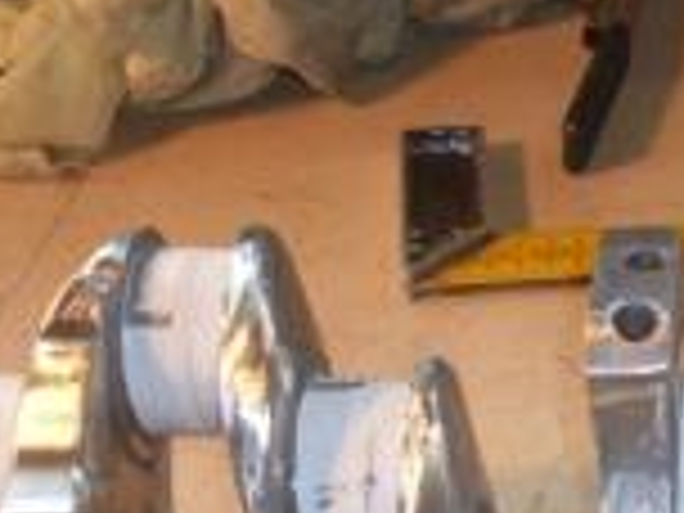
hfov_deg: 16.9
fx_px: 2213
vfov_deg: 13.2
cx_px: 774
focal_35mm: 112
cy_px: 382
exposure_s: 1/45
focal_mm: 6.3
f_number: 2.8
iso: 100
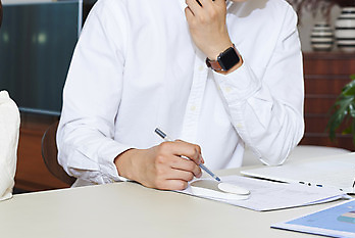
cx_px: 61
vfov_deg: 15.8
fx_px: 849
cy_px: 49
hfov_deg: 23.2
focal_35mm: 86
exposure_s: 1/80
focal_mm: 50
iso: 200
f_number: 5.6
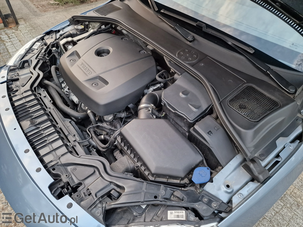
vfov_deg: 58.9
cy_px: 114
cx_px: 152
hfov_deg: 73.9
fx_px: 201
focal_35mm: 23
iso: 500
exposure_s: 1/100
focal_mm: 6.4
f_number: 1.8
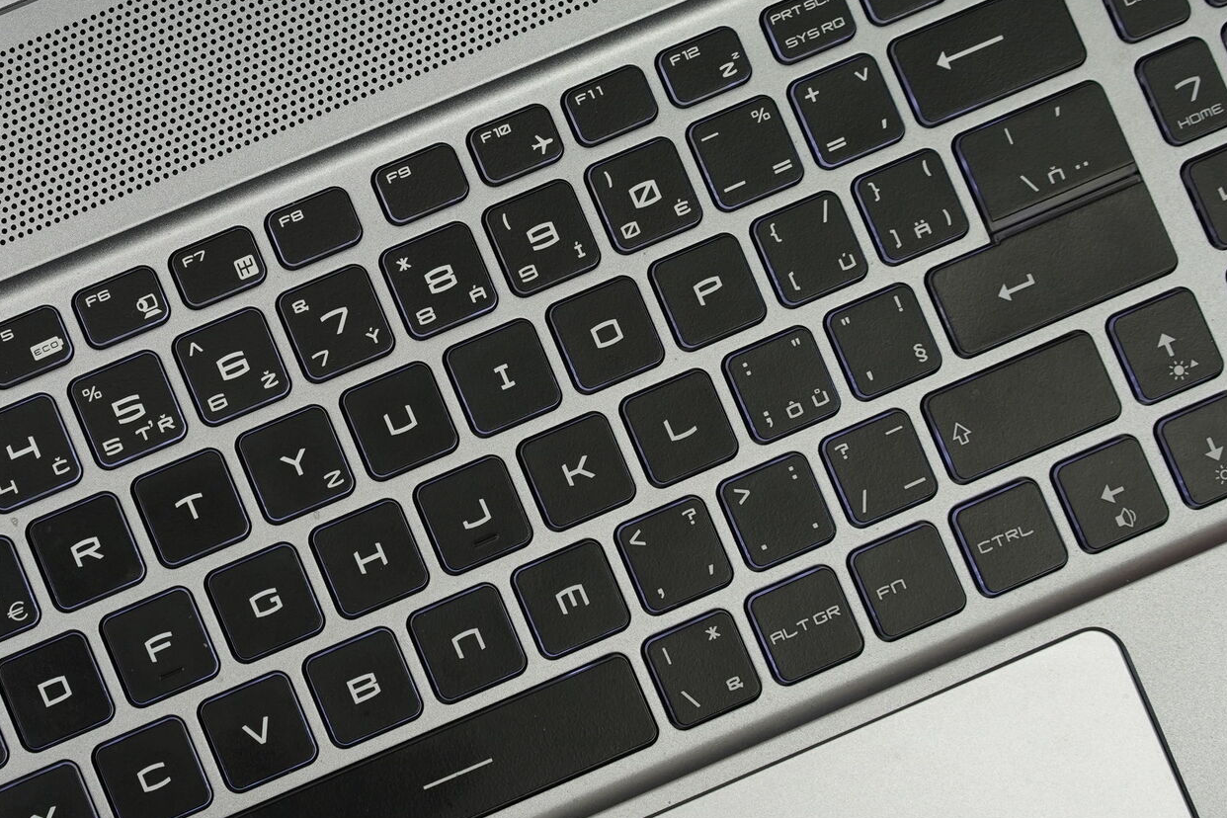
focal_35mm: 85
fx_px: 2897
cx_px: 361
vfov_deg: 16.0
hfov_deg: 23.7
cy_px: 223
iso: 800
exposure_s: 1/200
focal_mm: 55
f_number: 5.6
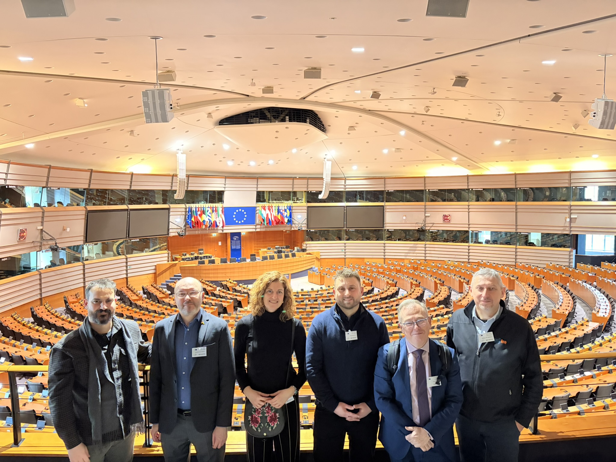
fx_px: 463
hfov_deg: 67.3
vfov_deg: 53.1
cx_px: 308
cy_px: 231
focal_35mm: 26
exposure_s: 1/25
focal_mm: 5.96
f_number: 1.6
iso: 1000
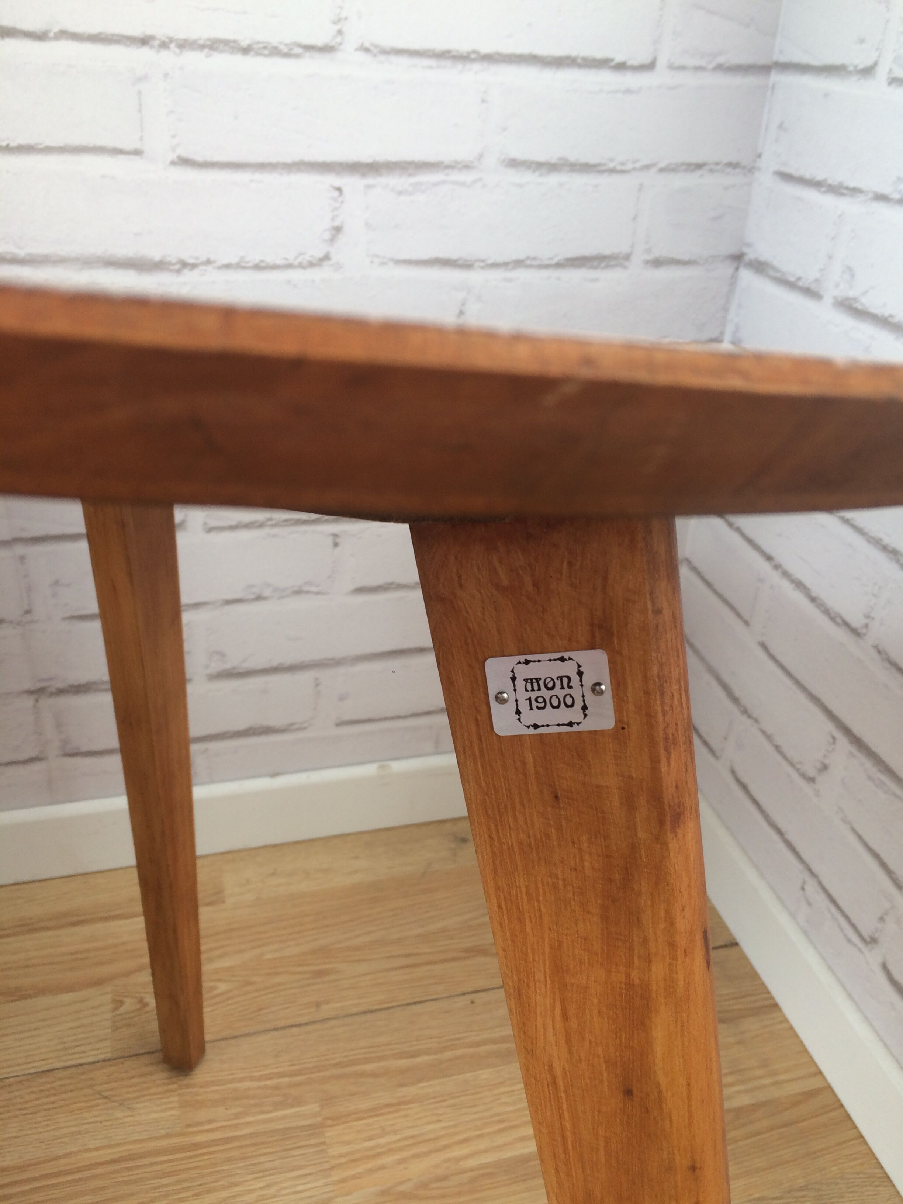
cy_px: 602
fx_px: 1009
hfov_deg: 48.2
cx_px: 452
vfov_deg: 61.7
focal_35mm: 29
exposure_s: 1/155
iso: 32
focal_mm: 4.15
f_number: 2.2
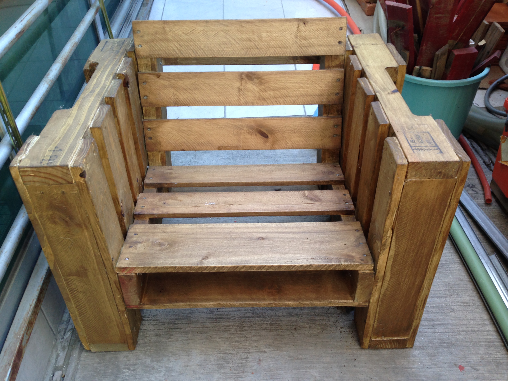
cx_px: 254
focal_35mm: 33
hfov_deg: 55.4
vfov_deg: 42.9
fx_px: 484
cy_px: 190
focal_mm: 4.12
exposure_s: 1/30
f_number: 2.4
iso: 50
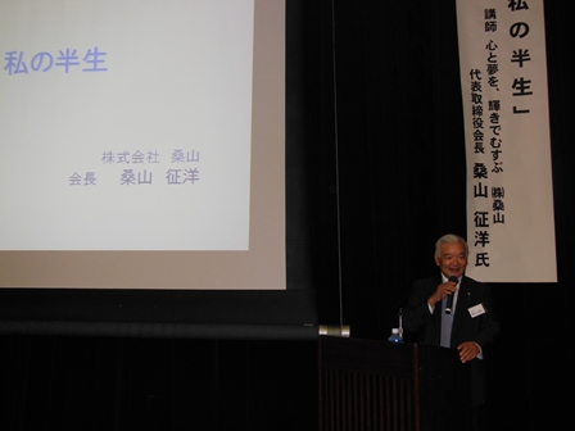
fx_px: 648
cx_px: 288
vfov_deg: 36.8
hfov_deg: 47.9
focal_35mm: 39
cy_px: 216
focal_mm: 6.9
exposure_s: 1/30
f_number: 4.1
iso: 320
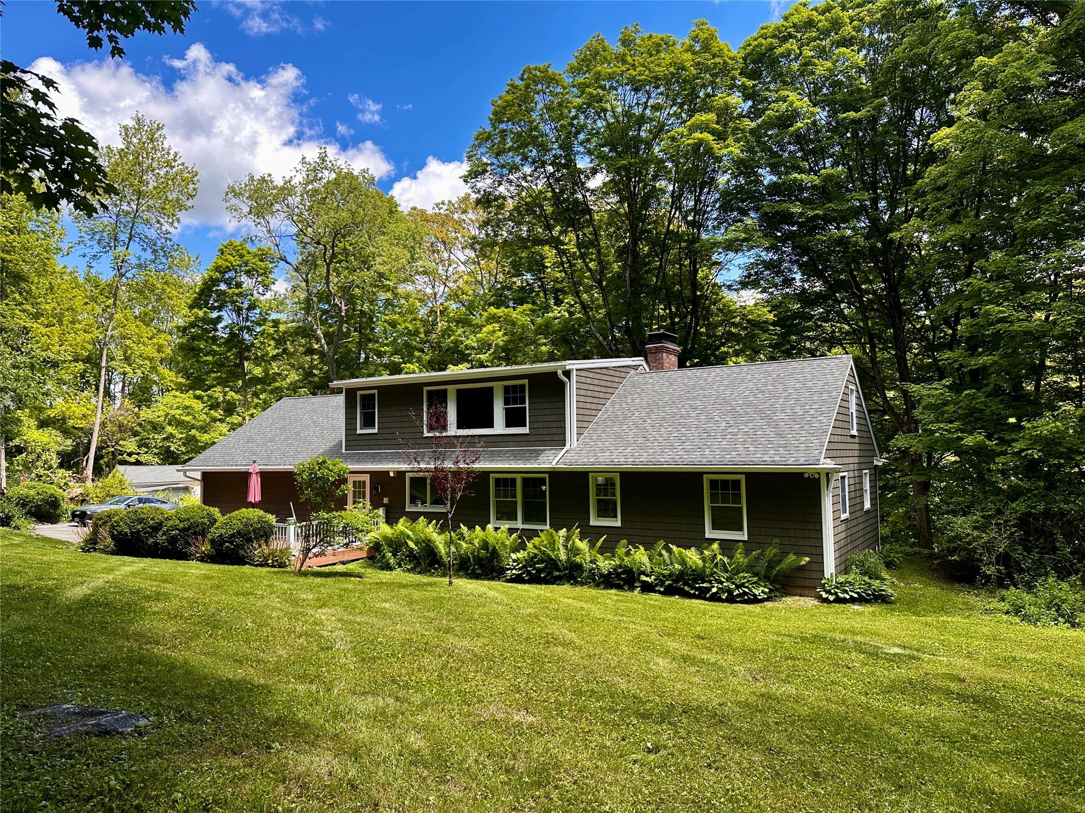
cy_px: 406
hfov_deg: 71.6
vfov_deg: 56.8
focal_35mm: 24
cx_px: 542
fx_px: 752
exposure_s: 1/1095
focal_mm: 6.86
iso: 80
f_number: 1.78
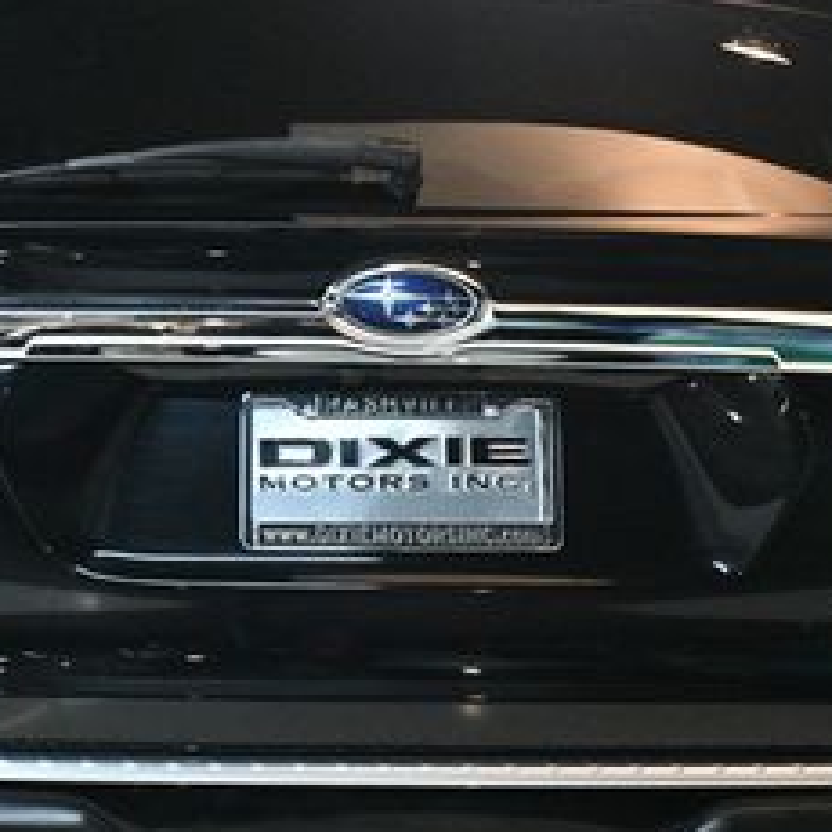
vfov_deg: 20.4
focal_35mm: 85
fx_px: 2311
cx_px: 365
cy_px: 521
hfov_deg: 20.4
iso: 2800
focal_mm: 24
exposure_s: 1/125
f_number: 3.8
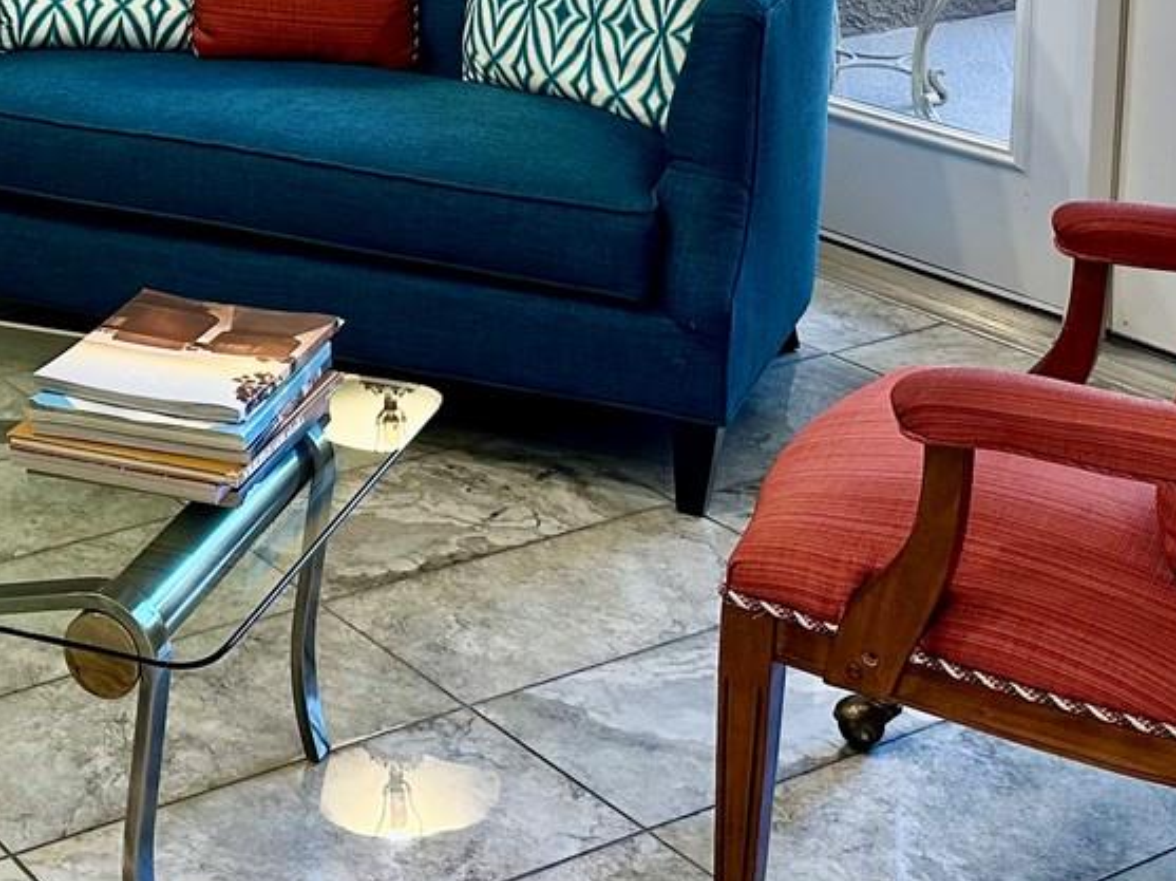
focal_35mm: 69
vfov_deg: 20.4
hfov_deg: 26.7
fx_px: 2343
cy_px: -57
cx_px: 17
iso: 125
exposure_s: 1/60
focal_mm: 6.86
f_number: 1.78
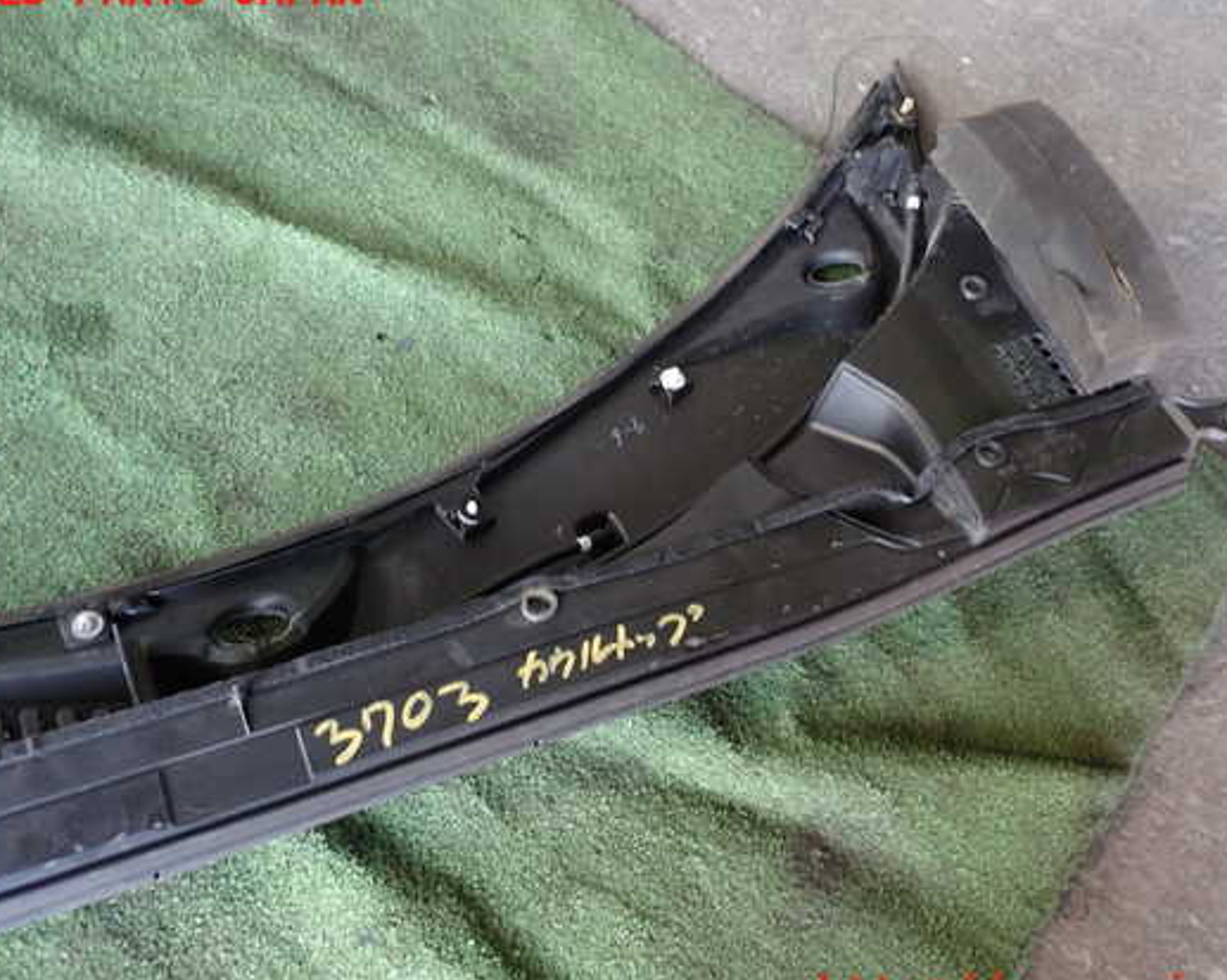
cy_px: 494
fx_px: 1234
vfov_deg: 43.3
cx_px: 643
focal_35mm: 34
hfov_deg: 52.8
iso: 200
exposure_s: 1/50
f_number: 2.3
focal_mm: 5.4
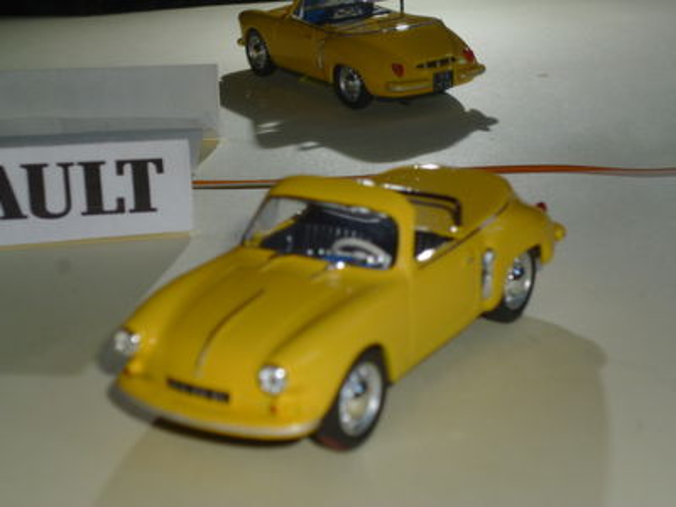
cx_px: 338
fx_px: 1367
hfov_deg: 27.8
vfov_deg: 21.0
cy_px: 254
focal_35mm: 70
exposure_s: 1/60
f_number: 5
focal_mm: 12.5
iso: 100
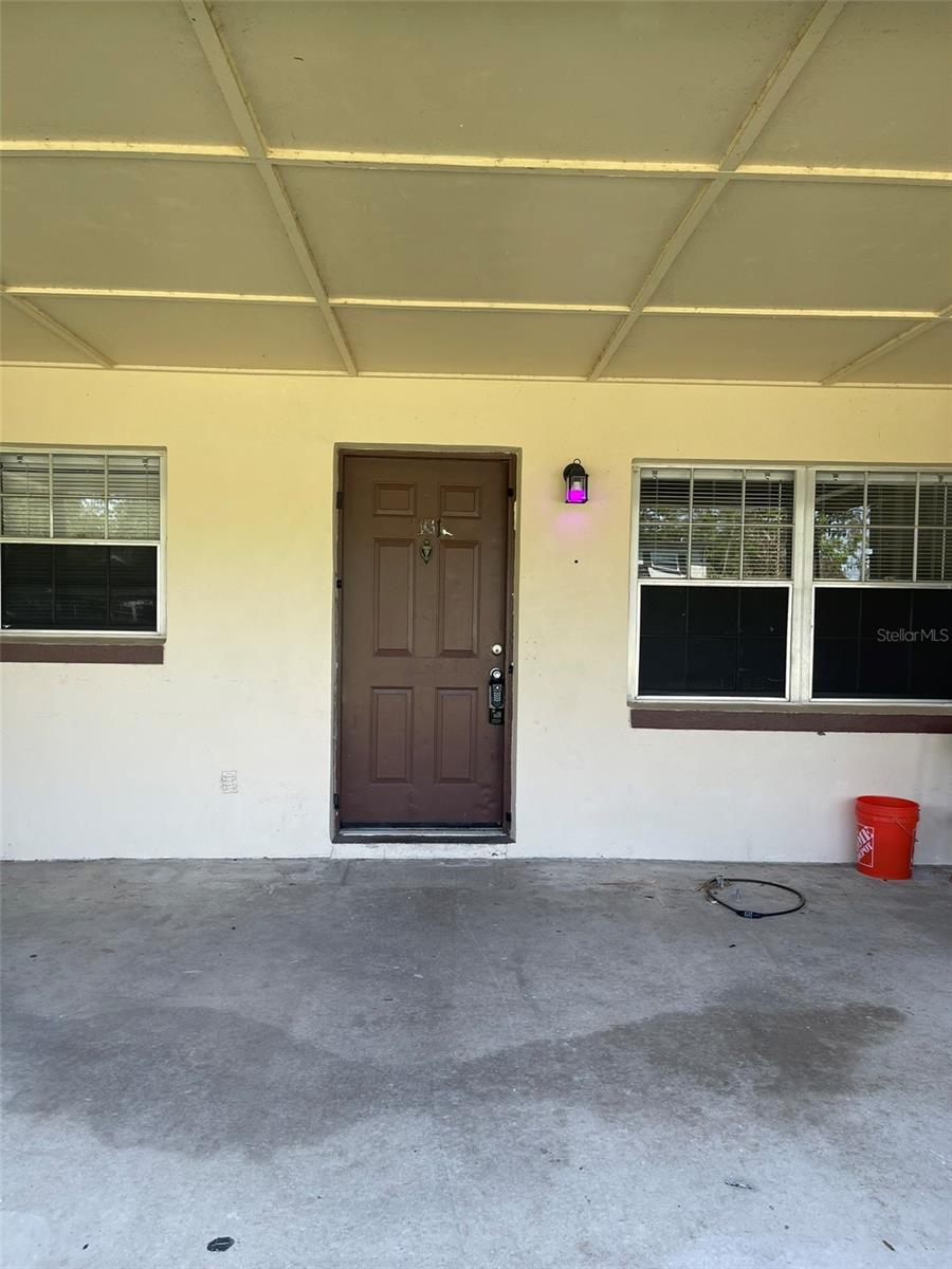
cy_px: 634
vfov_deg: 69.4
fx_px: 917
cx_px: 476
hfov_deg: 54.9
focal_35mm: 25
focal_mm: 5.1
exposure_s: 1/330
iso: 32
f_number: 1.6
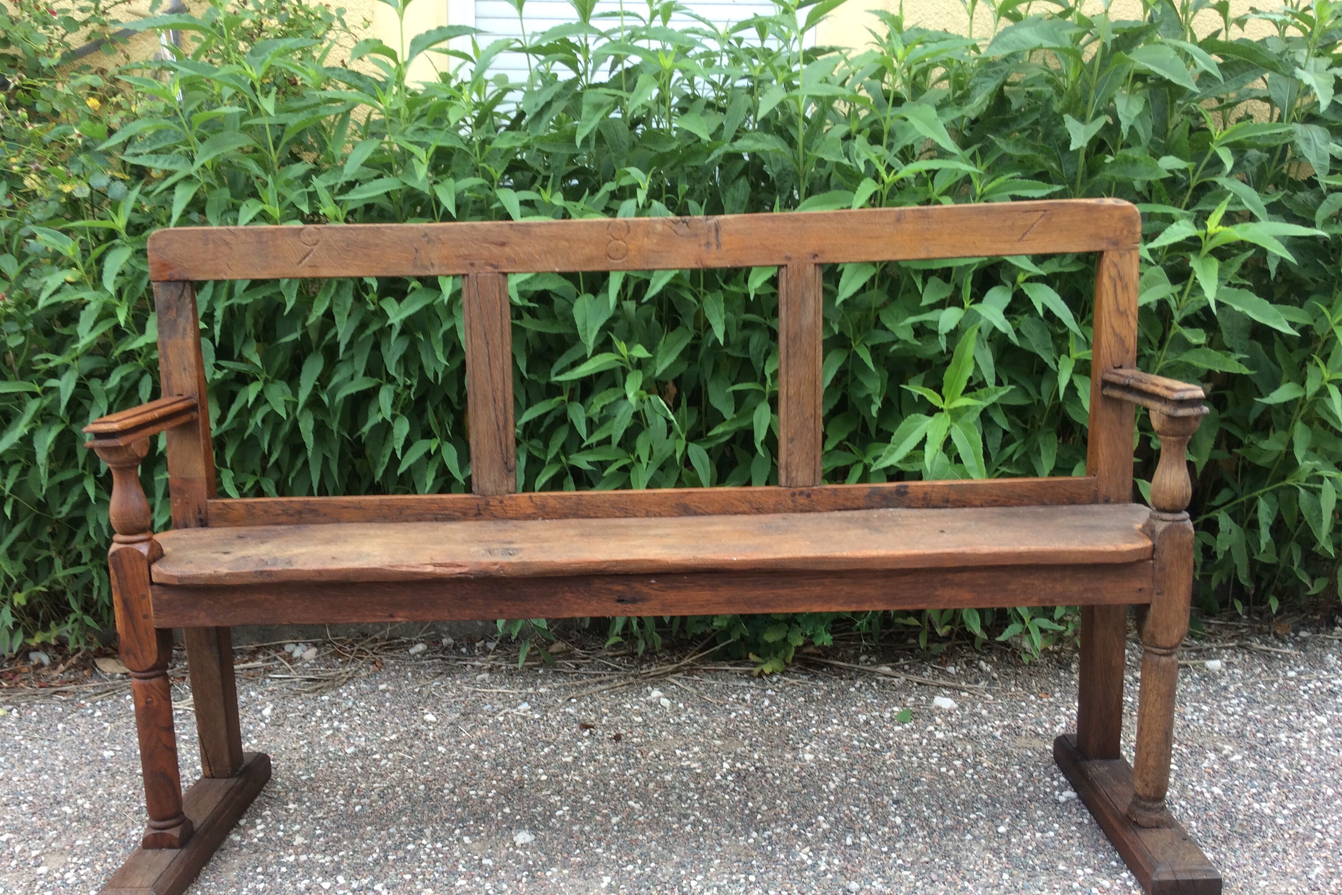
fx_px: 1155
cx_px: 657
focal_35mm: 31
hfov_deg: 60.3
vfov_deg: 42.3
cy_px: 490
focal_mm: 4.15
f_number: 2.2
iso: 32
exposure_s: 1/105
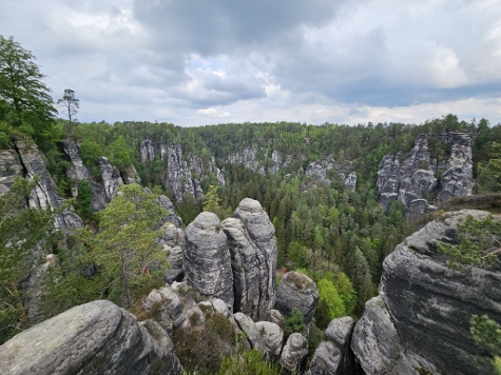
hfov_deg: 106.2
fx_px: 188
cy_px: 188
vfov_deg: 89.9
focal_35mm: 13
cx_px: 250
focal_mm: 2.2
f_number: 2.2
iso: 50
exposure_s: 1/1265
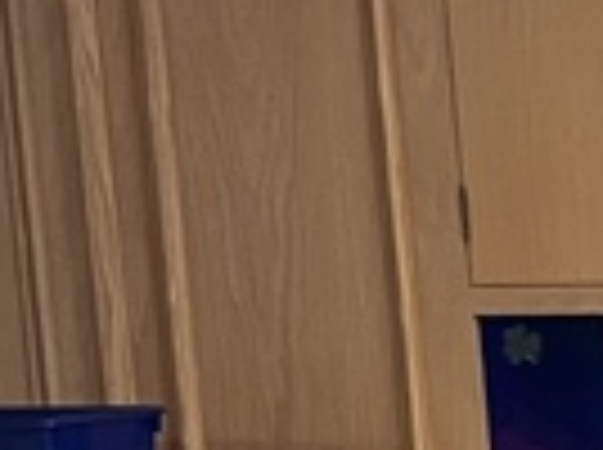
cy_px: 734
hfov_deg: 7.9
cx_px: 2097
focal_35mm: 199
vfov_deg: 7.3
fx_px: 3460
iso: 200
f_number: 1.6
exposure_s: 1/60
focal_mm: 5.1
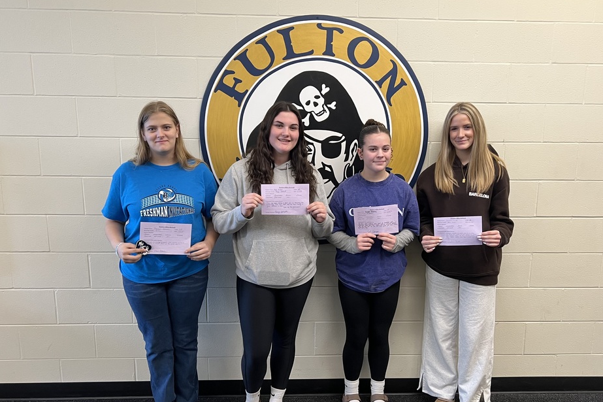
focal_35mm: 30
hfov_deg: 61.9
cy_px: 224
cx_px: 323
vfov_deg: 43.5
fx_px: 502
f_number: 1.5
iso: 160
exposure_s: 1/60
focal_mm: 5.7
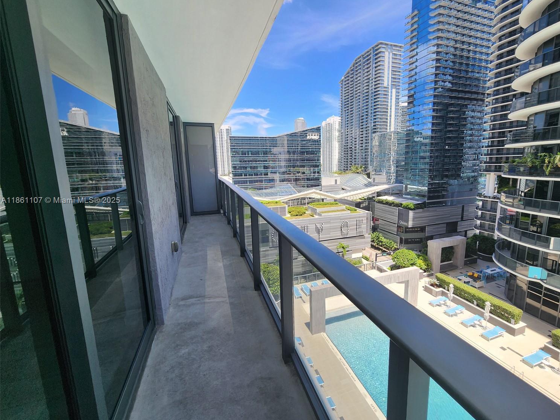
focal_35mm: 14
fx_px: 226
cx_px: 301
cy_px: 201
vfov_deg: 85.6
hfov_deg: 101.9
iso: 50
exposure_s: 1/742
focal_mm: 2.2
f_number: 2.2
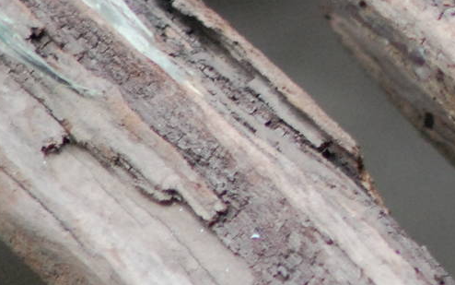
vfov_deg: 0.9
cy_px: -87
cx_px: 622
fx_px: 18394
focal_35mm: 1483
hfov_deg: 1.4
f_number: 5.6
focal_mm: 300
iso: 1600
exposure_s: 1/40
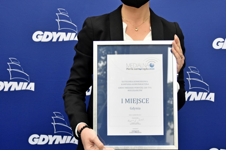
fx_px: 427
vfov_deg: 20.0
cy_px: 52
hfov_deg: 29.6
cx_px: 126
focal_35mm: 68
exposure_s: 1/400
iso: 800
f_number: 3.2
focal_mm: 26
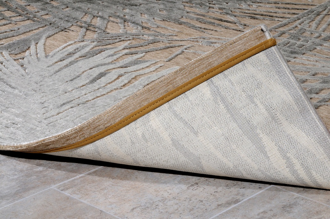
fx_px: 961
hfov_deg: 19.5
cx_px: 165
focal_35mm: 105
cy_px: 110
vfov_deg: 13.0
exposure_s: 1/125
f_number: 29
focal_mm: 70
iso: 500
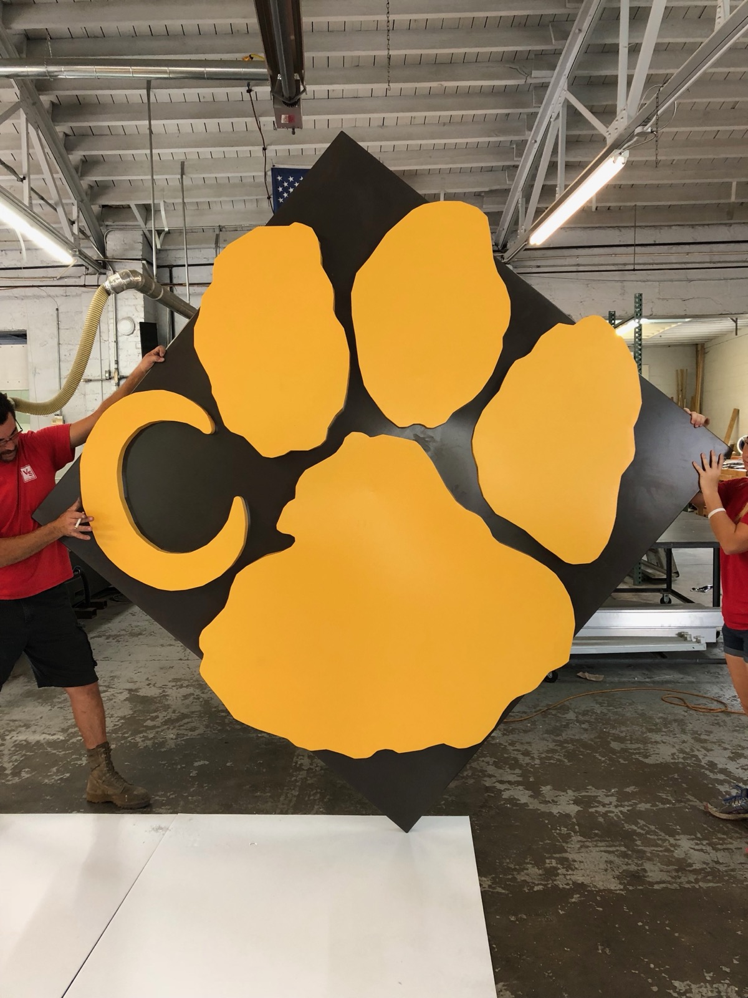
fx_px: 836
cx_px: 374
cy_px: 499
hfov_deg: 48.2
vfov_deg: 61.7
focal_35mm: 29
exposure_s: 1/20
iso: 40
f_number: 1.8
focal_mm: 3.99
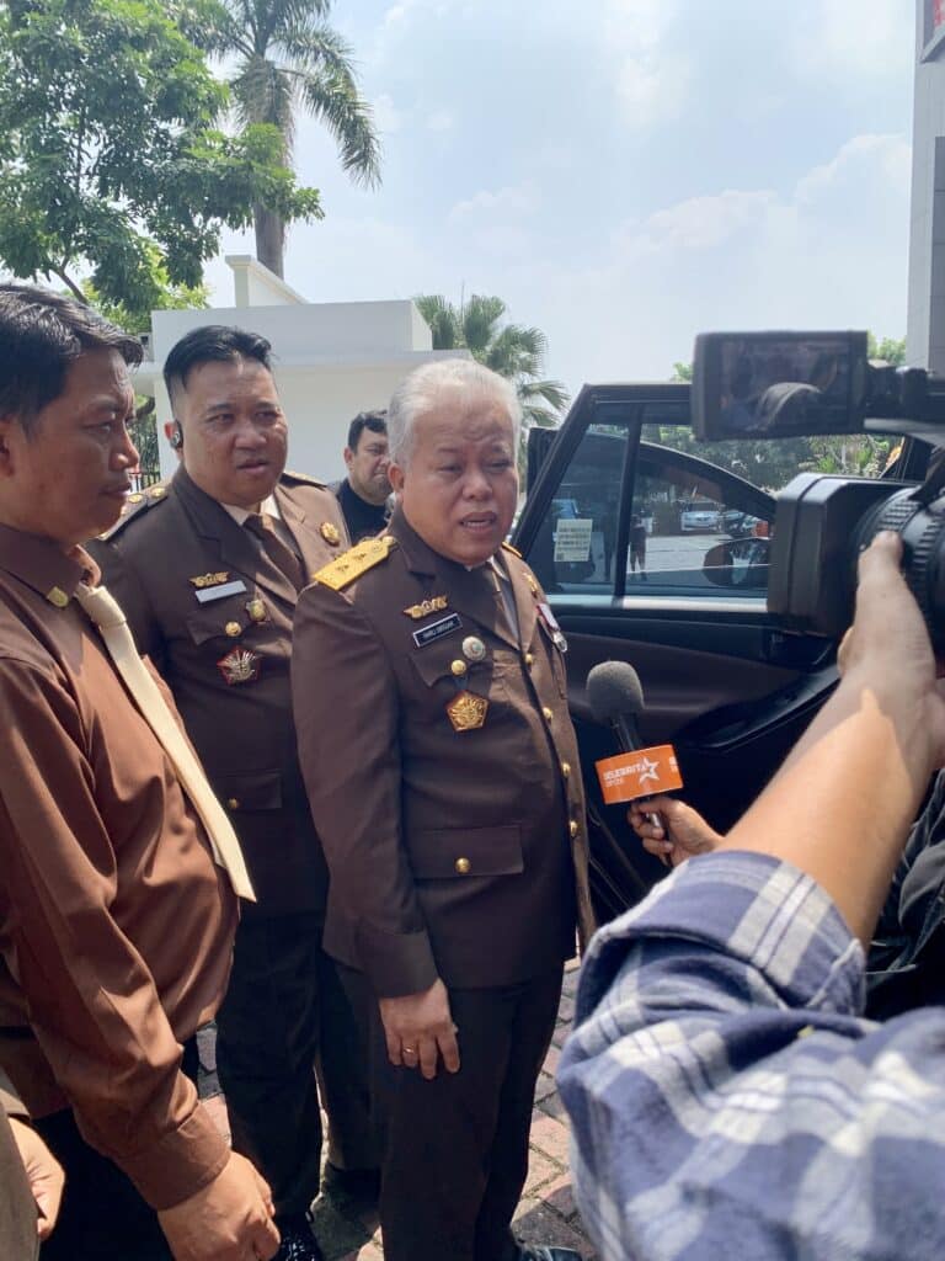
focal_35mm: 26
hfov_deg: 53.1
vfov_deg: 67.3
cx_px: 472
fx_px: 946
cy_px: 630
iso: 25
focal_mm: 4.25
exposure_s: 1/972
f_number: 1.8
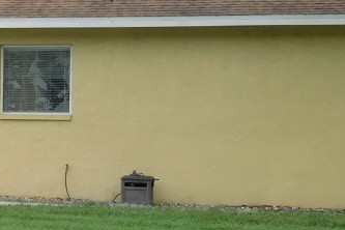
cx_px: 66
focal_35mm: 96
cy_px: 50
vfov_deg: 14.2
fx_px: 920
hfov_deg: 21.0
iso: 125
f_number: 3.2
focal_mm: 5.3
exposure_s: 1/800
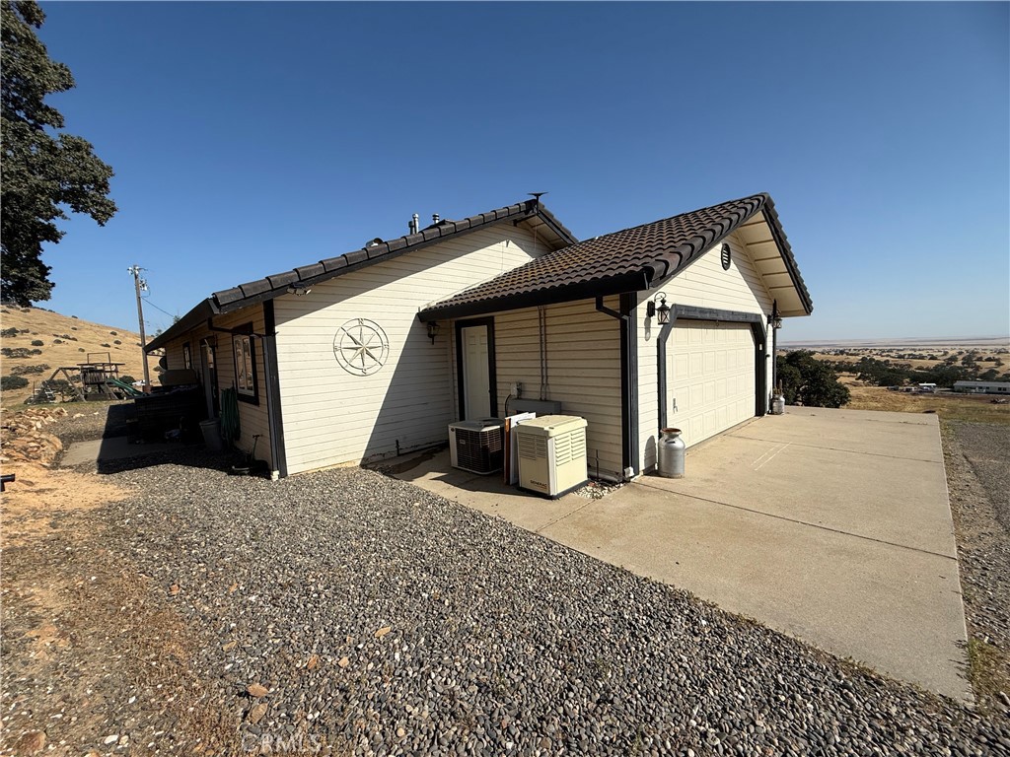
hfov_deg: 102.1
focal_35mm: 14
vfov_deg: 85.7
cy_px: 378
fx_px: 408
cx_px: 505
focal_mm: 2.22
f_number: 2.2
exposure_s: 1/4425
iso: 50
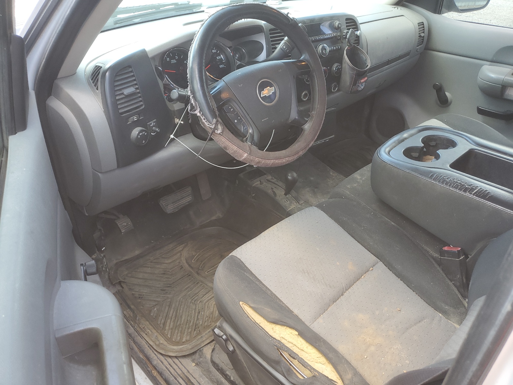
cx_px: 256
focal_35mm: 26
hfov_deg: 67.3
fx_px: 385
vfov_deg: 53.1
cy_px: 192
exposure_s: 1/120
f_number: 1.5
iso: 55
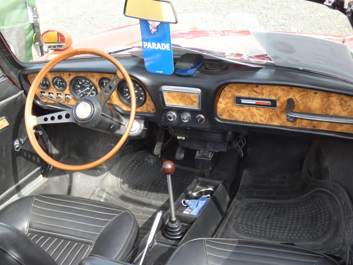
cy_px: 132
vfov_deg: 26.6
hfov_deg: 34.9
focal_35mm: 55
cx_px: 176
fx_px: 561
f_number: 4
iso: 80
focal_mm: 9.9
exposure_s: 1/125
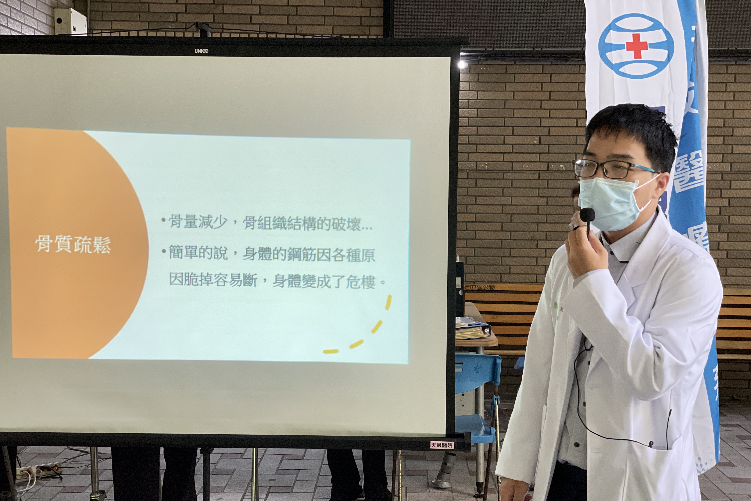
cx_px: 379
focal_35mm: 55
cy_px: 283
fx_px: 1147
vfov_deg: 24.6
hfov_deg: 36.2
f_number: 2
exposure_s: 1/107
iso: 200
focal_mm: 6
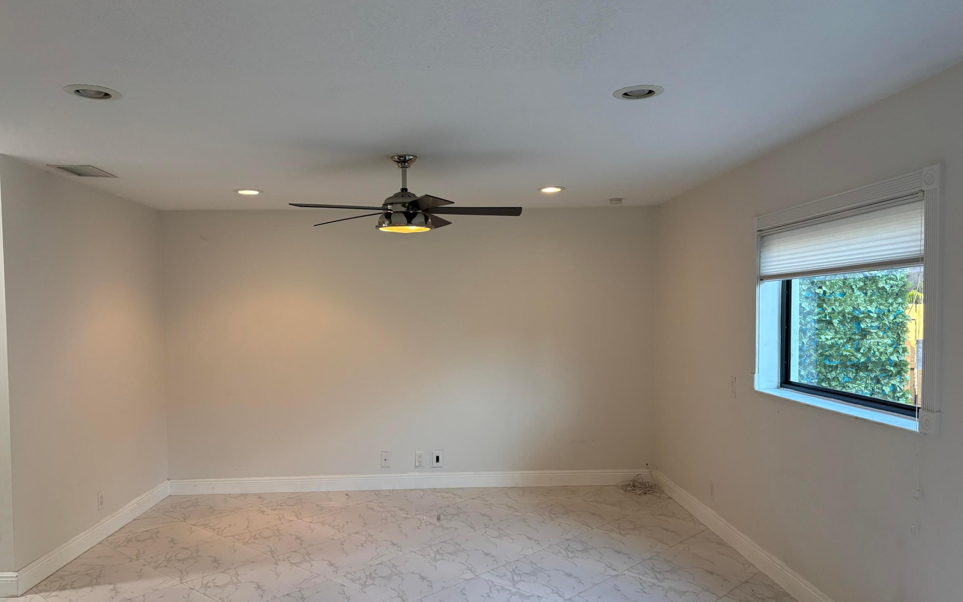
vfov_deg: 44.4
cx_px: 477
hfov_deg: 66.5
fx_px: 735
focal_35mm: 28
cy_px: 343
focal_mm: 5.96
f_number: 1.6
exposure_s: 1/120
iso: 125
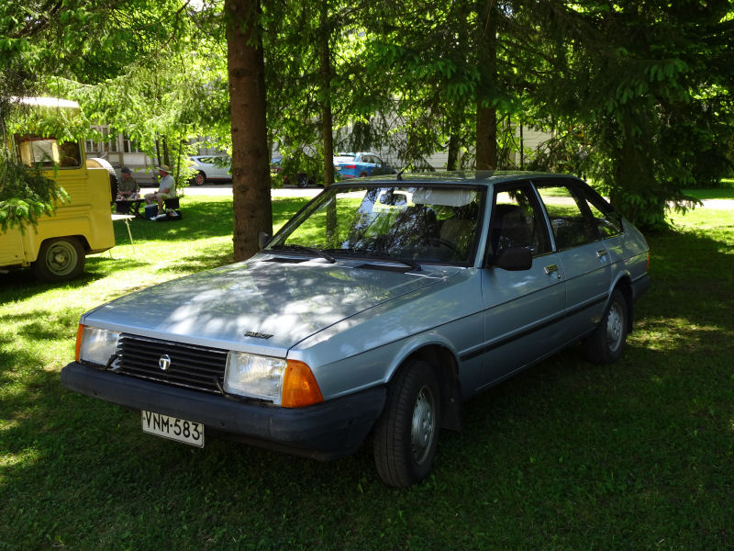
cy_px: 276
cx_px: 367
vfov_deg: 42.9
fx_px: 700
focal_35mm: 33
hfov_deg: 55.4
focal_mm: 5.61
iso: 80
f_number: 4
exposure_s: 1/80
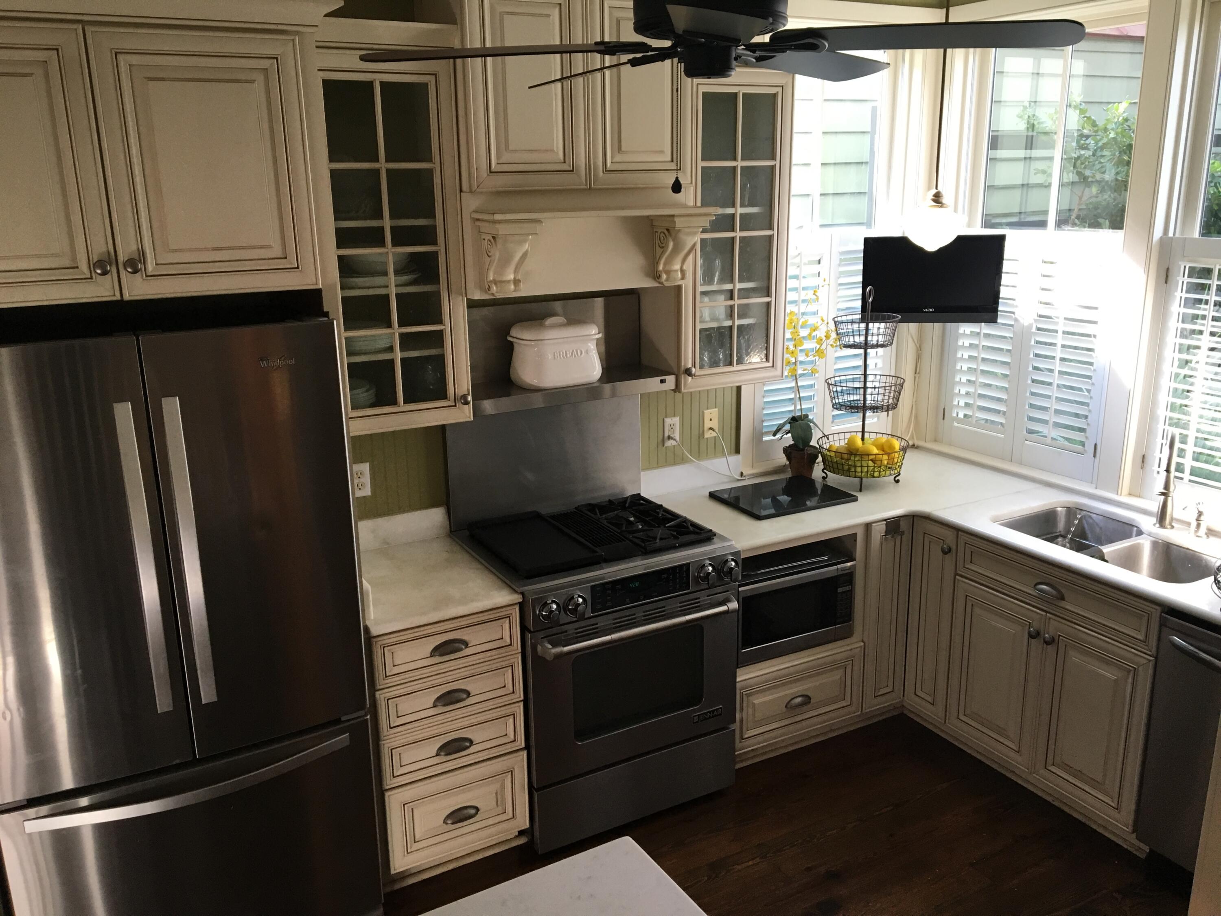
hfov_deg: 61.7
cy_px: 458
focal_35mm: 29
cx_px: 610
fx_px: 1023
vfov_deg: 48.2
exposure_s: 1/30
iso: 40
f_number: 2.2
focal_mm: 4.15
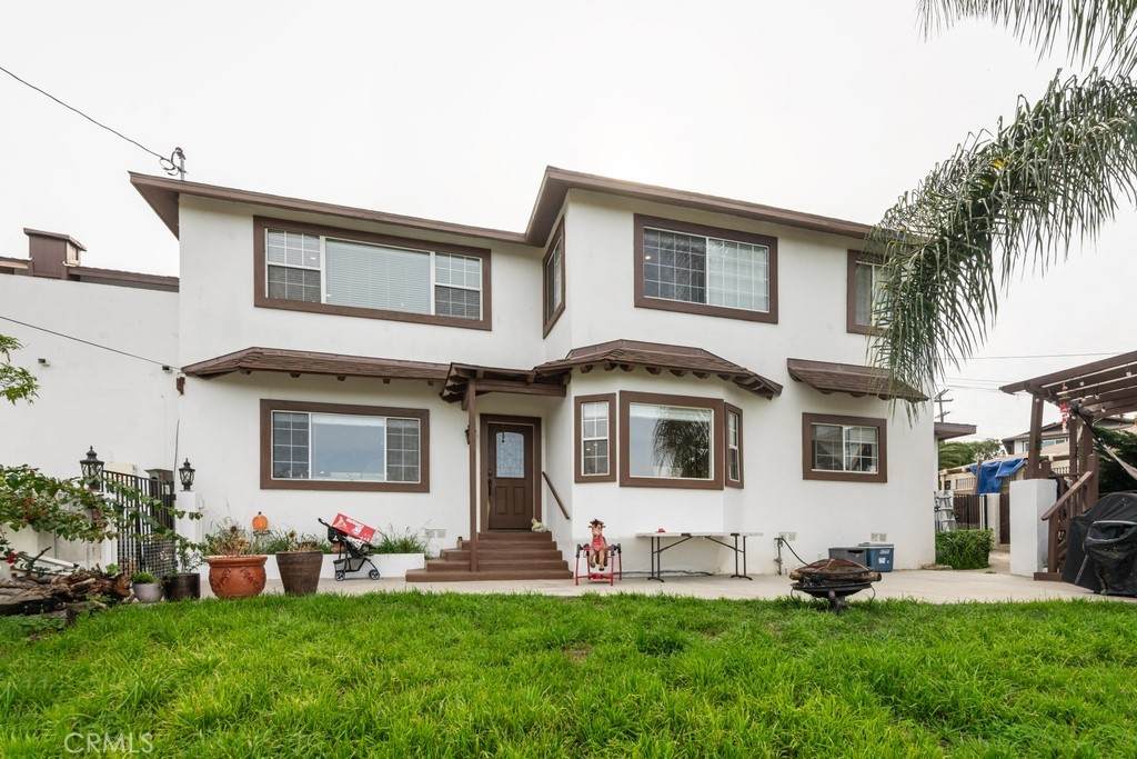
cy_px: 380
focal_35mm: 16
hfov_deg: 96.7
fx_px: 505
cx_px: 568
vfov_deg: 73.8
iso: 64
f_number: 9
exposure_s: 1/400
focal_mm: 16
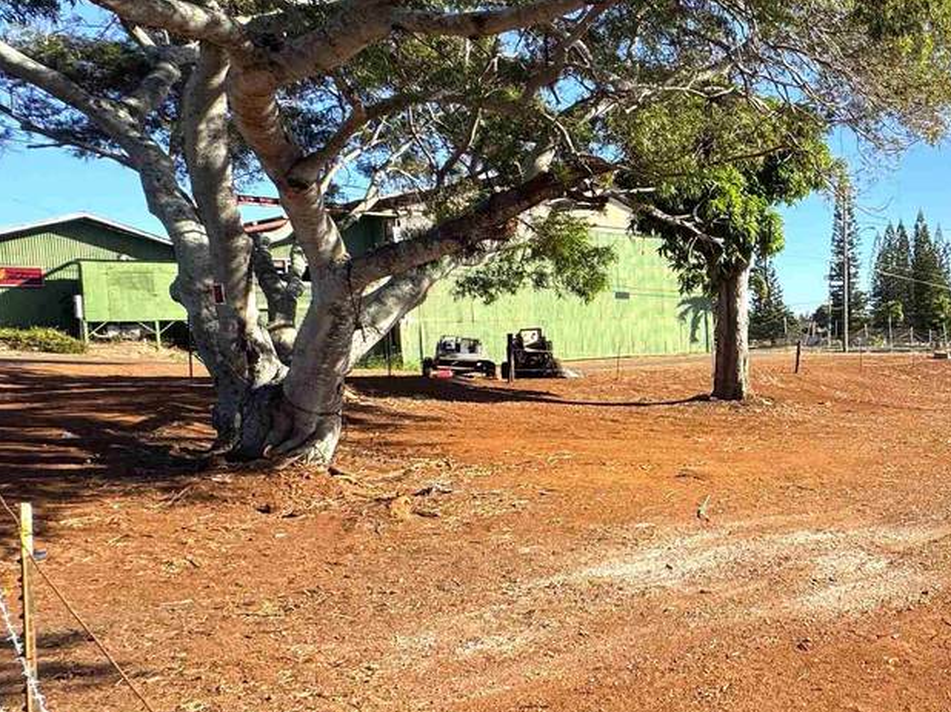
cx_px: 933
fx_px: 796
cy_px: 366
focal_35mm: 29
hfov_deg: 50.8
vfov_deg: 48.2
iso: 40
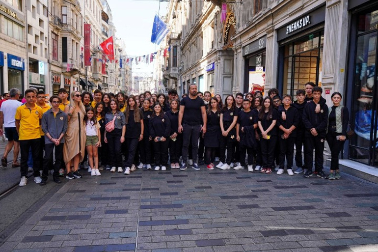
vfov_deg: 42.3
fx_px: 325
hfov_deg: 60.3
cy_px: 126
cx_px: 189
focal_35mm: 31
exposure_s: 1/500
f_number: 5.6
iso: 400
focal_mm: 31
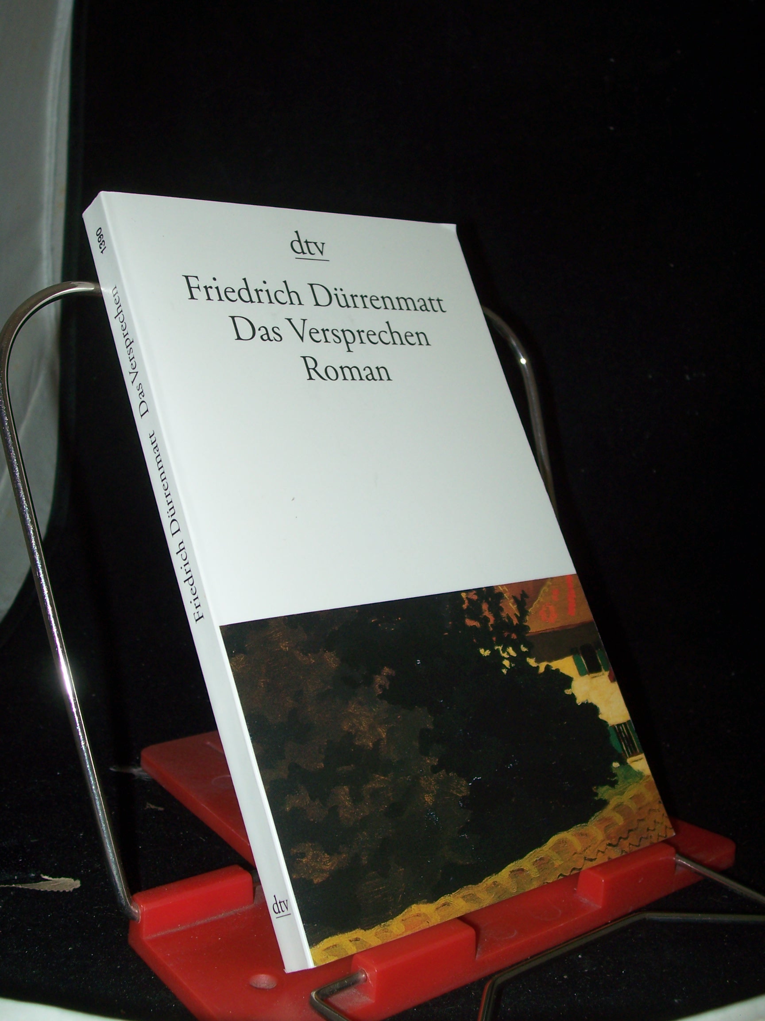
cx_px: 382
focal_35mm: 42
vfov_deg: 44.8
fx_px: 1238
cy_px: 510
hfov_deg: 34.3
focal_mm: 7
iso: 80
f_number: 2.8
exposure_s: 1/60
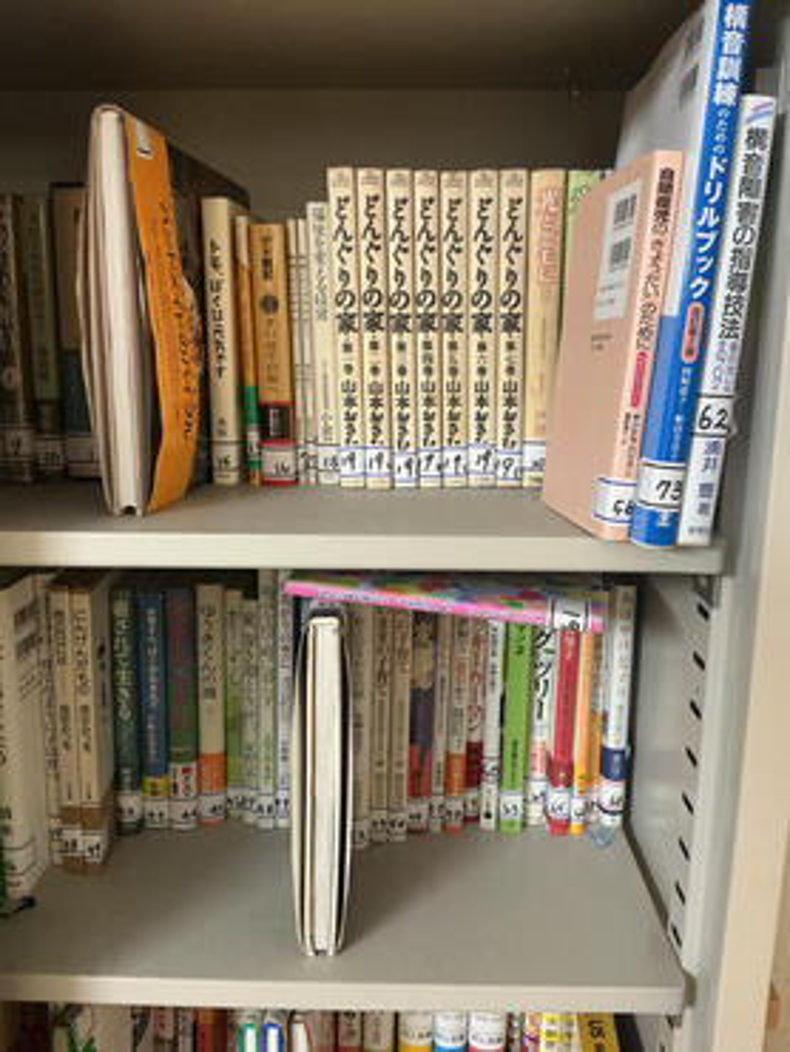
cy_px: 526
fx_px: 881
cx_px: 395
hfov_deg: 48.3
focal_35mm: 29
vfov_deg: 61.6
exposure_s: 1/40
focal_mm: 3
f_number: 1.8
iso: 200
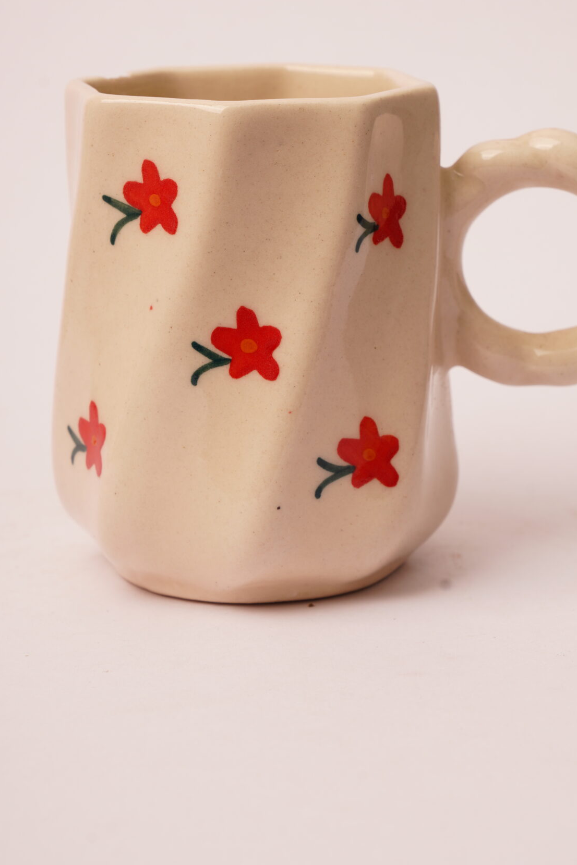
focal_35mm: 108
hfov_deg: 12.7
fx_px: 2596
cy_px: 281
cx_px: 301
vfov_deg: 18.9
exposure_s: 1/160
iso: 100
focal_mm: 70
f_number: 9
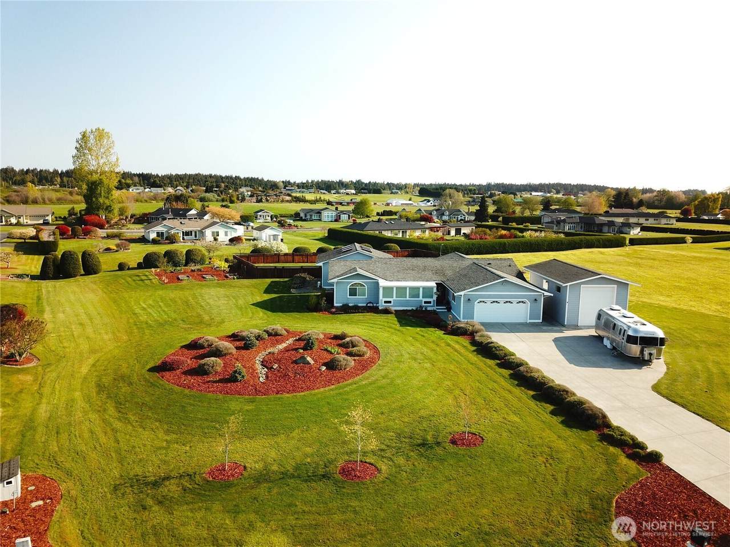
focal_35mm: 26
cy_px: 274
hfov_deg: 67.3
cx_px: 365
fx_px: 548
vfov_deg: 53.1
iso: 100
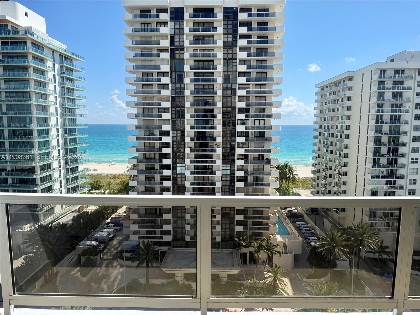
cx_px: 210
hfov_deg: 71.6
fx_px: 291
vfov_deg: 56.8
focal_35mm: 24
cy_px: 158
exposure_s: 1/2169
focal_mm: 6.76
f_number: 1.78
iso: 80
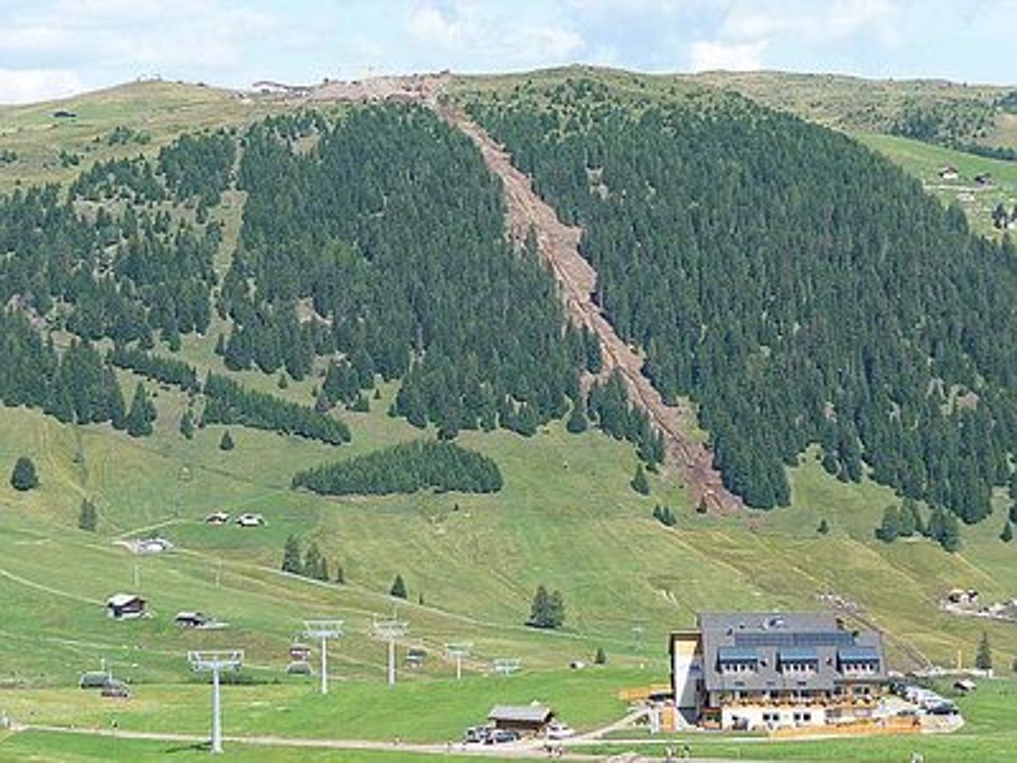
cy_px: 382
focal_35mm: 112
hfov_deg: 17.6
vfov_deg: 13.2
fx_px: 3291
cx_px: 508
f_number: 4.7
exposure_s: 1/320
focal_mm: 19.1
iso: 100
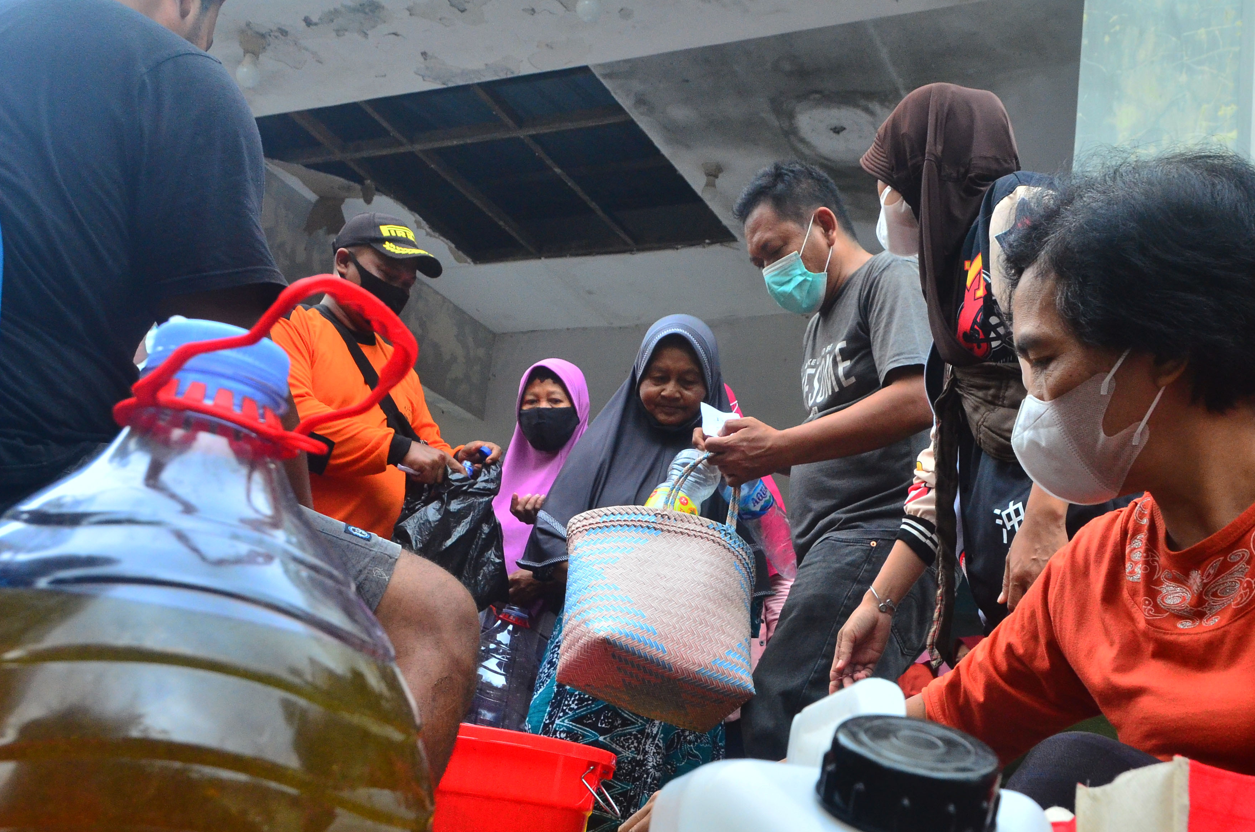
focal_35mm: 38
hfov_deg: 50.7
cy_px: 582
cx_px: 690
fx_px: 1322
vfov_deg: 34.4
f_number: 8
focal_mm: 18
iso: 1100
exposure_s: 1/180
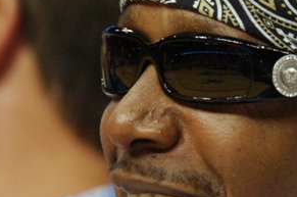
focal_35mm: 1238
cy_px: 178
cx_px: 249
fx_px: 10197
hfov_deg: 1.7
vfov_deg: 1.1
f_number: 3
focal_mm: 300
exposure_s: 1/250
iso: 1250
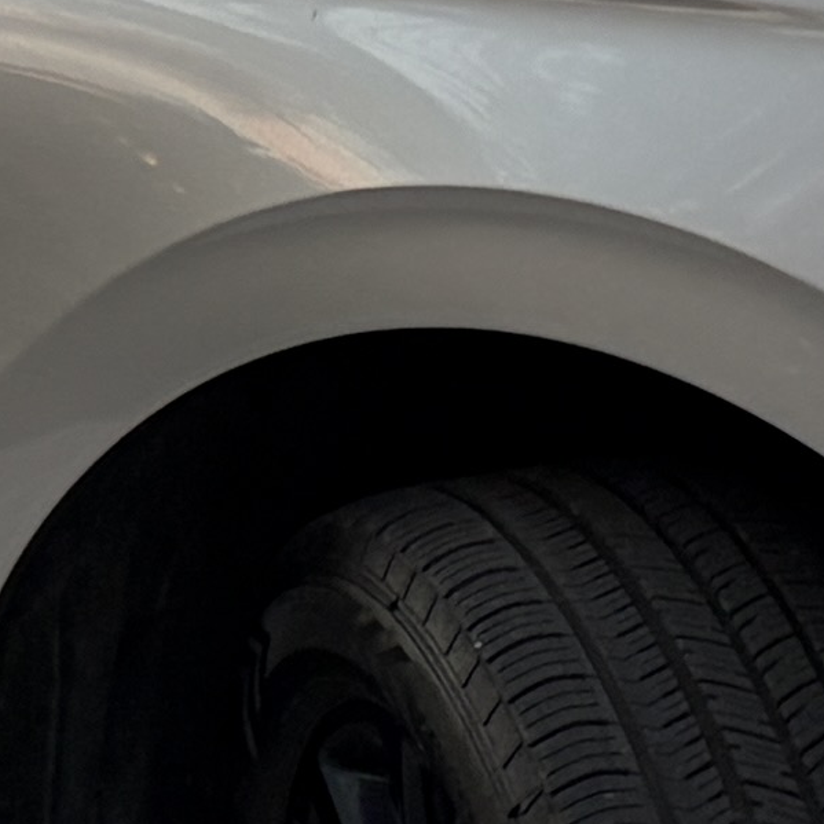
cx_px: -311
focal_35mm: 219
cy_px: 343
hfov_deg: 7.9
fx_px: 5898
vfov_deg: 8.0
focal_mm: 5.96
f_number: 1.6
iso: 125
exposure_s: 1/87
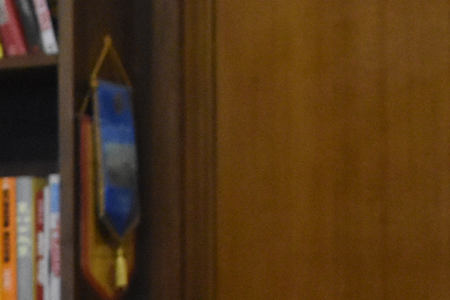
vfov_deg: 9.1
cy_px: 478
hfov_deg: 13.1
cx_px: -249
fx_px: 1838
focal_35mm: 147
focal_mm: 18
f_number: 8
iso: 3200
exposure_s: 1/80
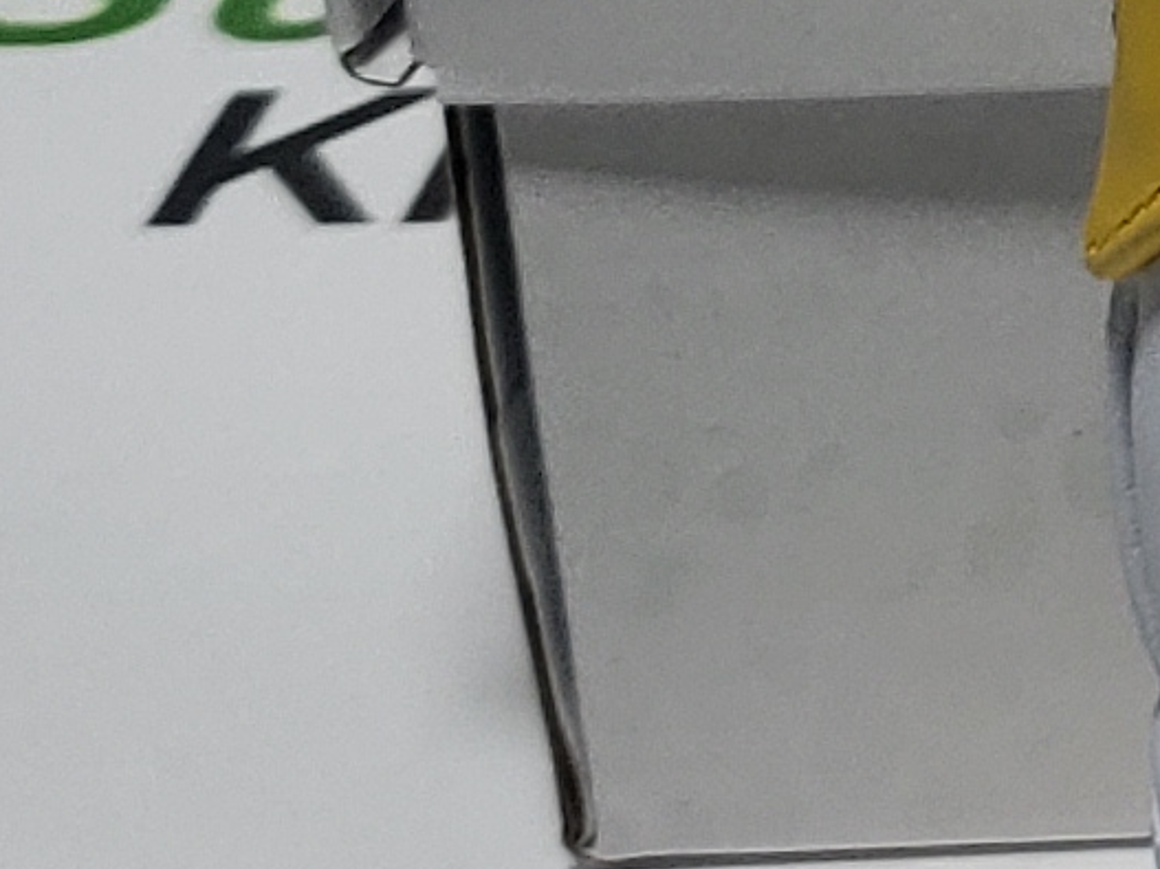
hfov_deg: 9.0
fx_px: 6667
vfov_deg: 7.2
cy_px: -788
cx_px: 2773
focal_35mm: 199
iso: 50
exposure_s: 1/655
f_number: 1.5
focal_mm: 4.3
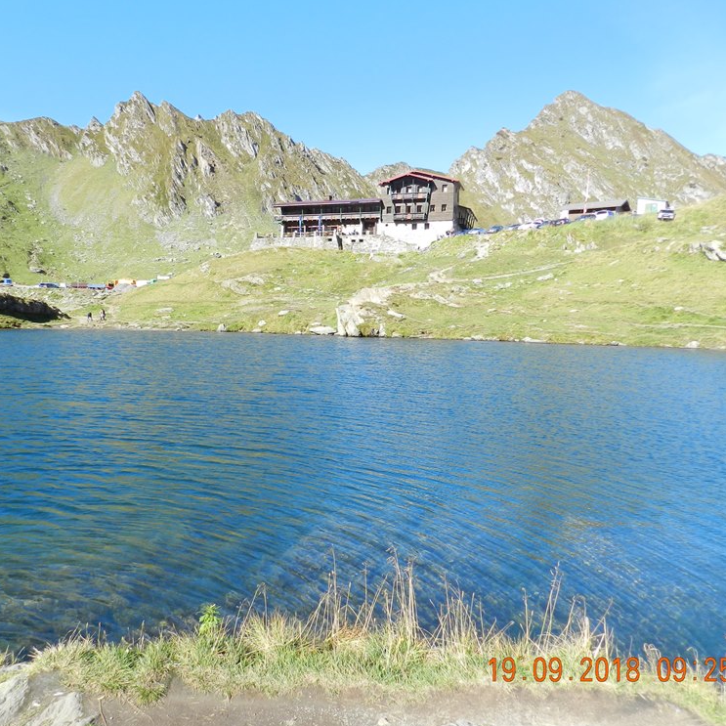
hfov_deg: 56.9
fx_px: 664
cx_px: 293
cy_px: 372
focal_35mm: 28
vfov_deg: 57.3
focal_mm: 4
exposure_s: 1/640
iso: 160
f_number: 3.4
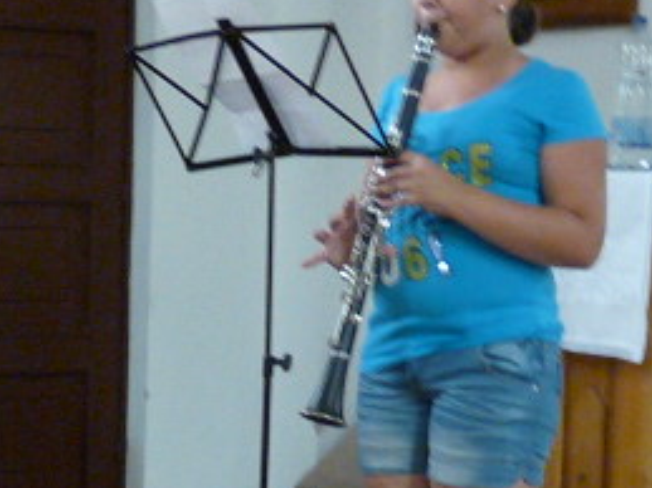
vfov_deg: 12.2
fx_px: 2278
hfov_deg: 16.3
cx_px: 262
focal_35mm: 121
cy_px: 425
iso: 400
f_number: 2.8
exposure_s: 1/10
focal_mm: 4.8
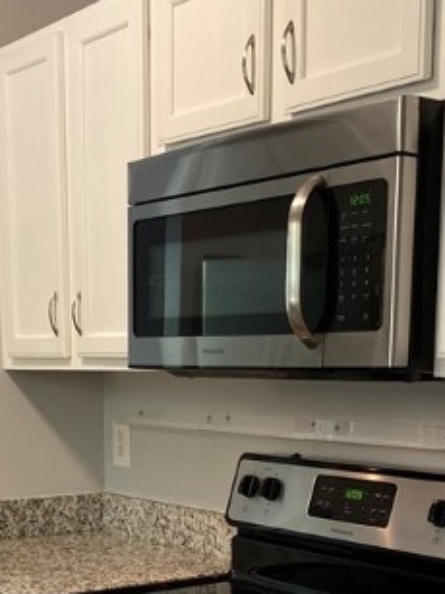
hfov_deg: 22.6
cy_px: 577
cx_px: 222
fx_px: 1115
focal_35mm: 65
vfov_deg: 28.2
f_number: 1.8
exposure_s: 1/60
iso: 250
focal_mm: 4.25
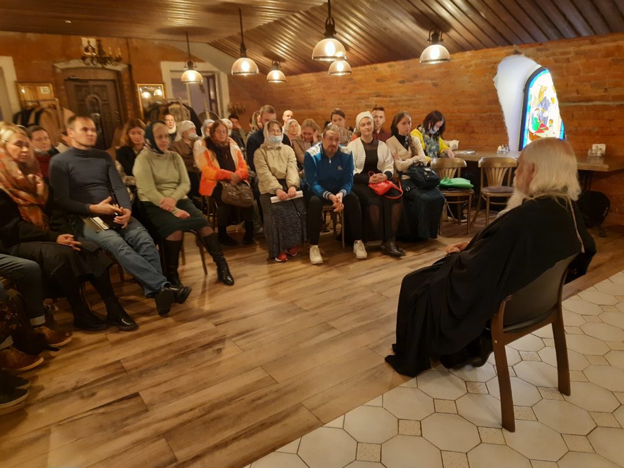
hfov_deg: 71.6
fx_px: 433
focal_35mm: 24
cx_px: 312
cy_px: 234
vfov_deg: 56.8
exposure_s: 1/25
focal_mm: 5.23
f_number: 1.8
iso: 800
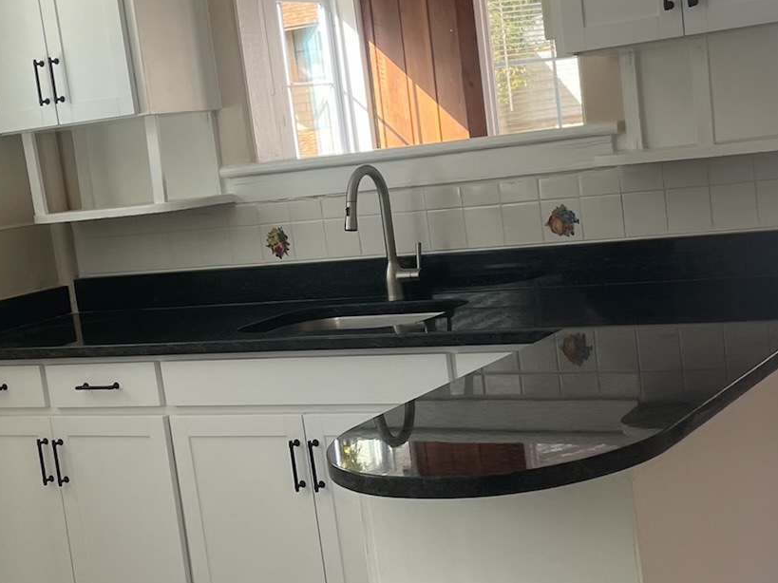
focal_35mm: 65
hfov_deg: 29.8
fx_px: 1461
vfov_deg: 22.6
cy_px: 347
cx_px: 405
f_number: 1.6
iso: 40
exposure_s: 1/121
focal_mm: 4.2
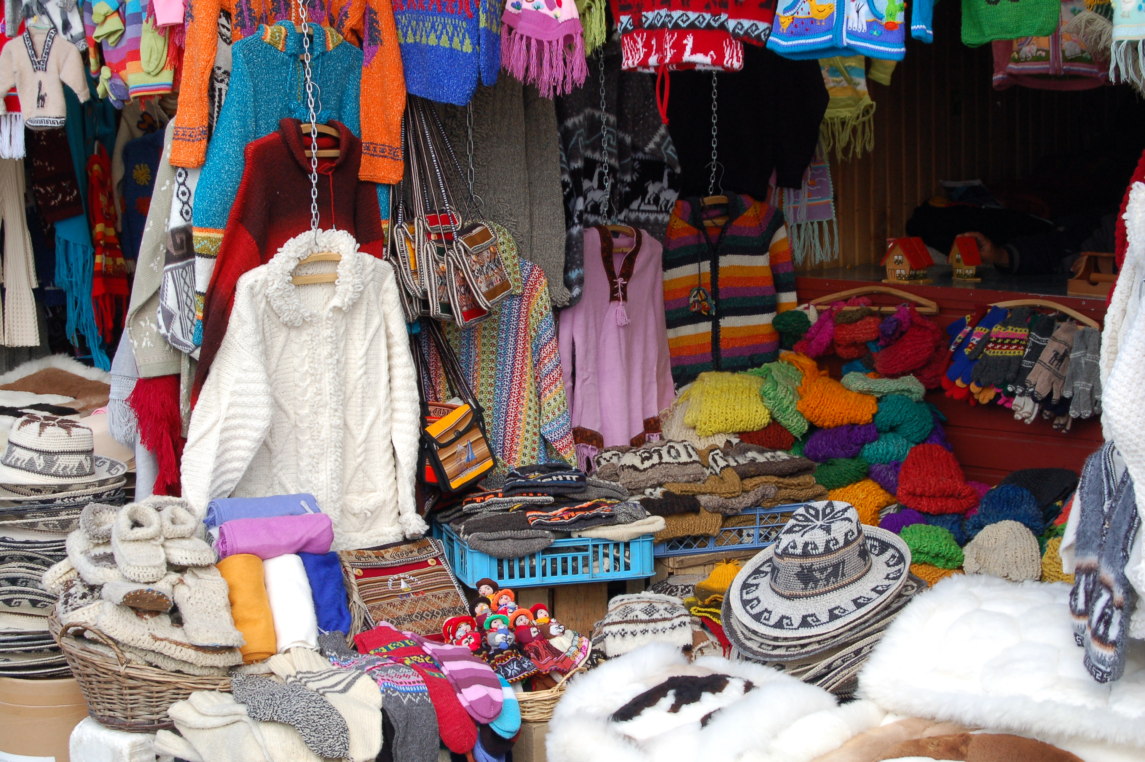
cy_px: 381
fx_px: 2622
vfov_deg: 16.5
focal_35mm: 82
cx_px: 572
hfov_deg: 24.6
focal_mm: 55
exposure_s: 1/200
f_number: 10
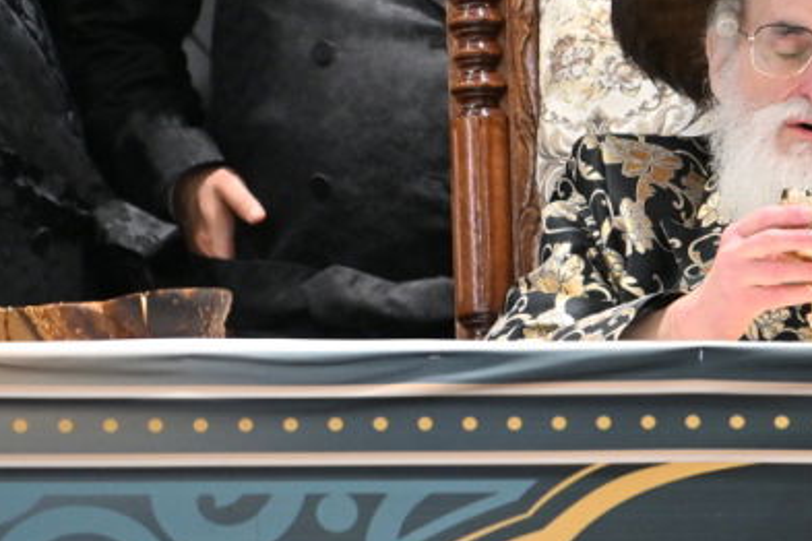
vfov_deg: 1.8
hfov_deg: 2.6
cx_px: 853
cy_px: 130
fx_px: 17615
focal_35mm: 781
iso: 500
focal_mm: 200
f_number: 2.8
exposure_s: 1/200
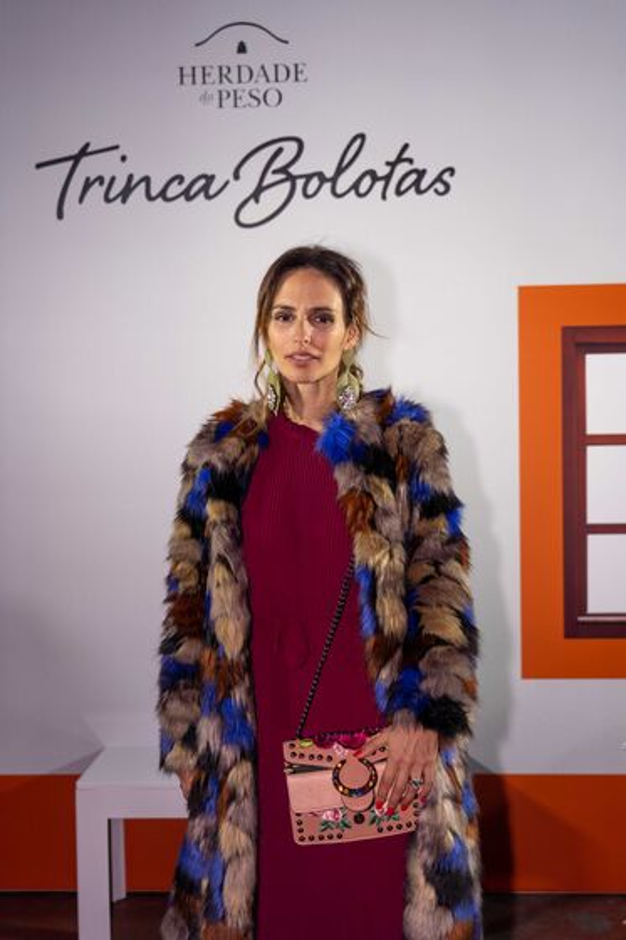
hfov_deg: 29.8
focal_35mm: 45
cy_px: 470
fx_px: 1174
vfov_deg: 43.6
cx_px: 313
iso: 400
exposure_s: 1/80
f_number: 4
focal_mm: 45
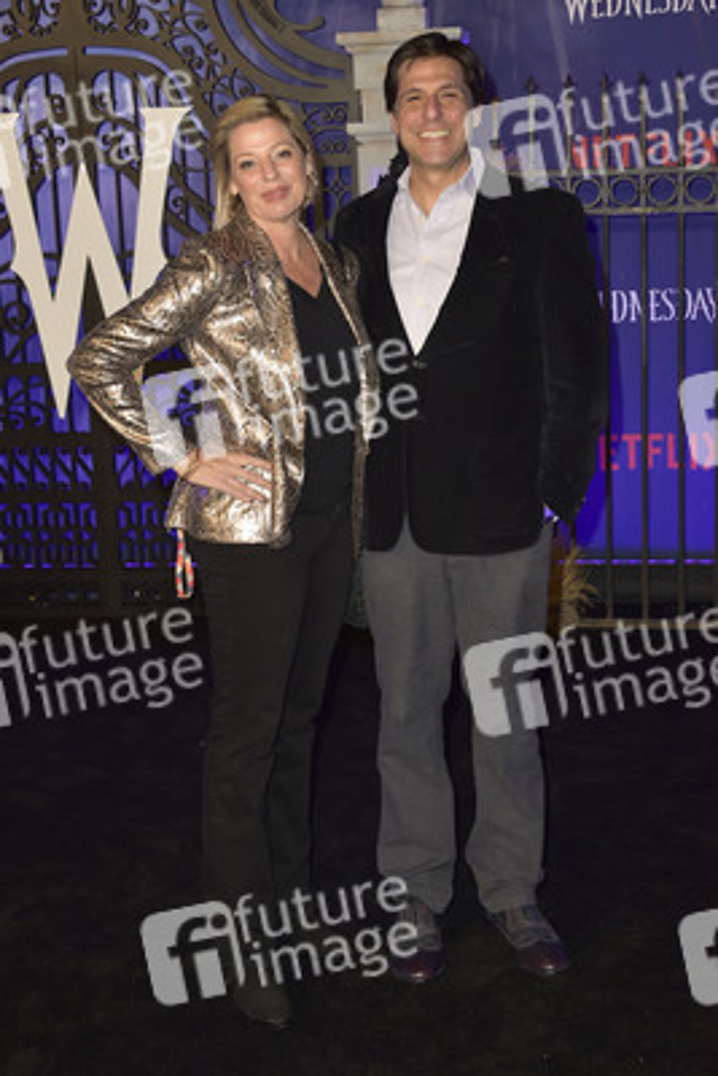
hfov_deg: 28.1
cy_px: 538
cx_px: 359
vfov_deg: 41.1
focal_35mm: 48
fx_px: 1435
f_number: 6.3
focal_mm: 48
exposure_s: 1/250
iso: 800
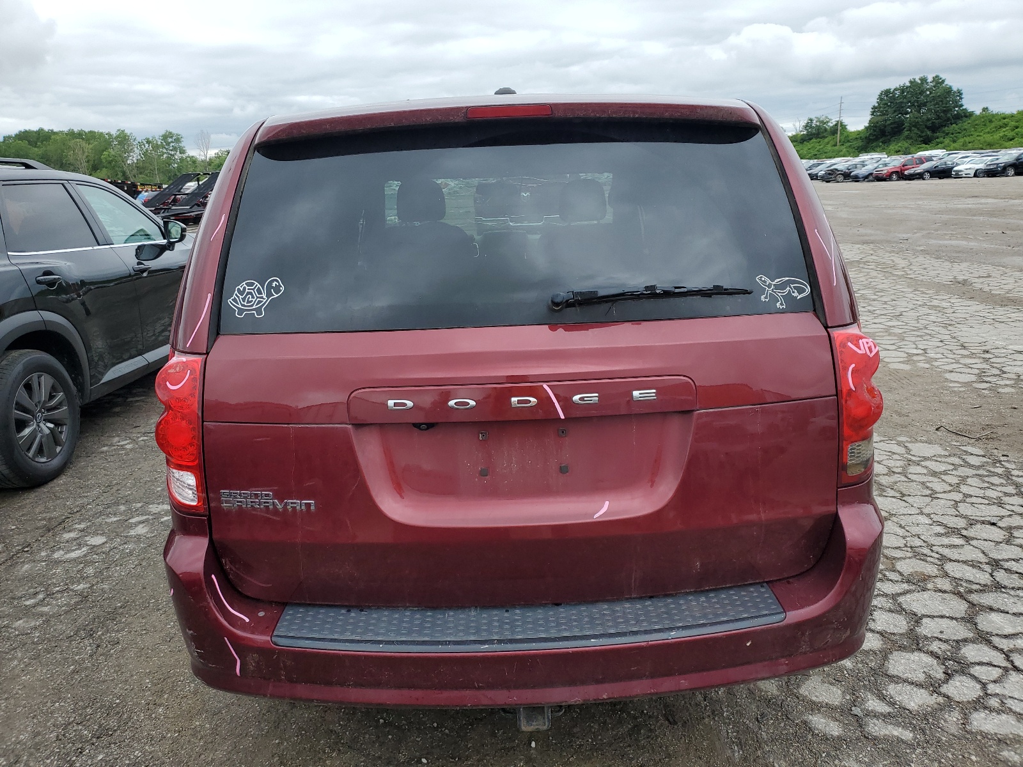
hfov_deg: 67.3
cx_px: 512
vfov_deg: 53.1
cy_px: 384
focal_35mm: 26
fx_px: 768
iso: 50
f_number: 1.5
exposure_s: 1/1250
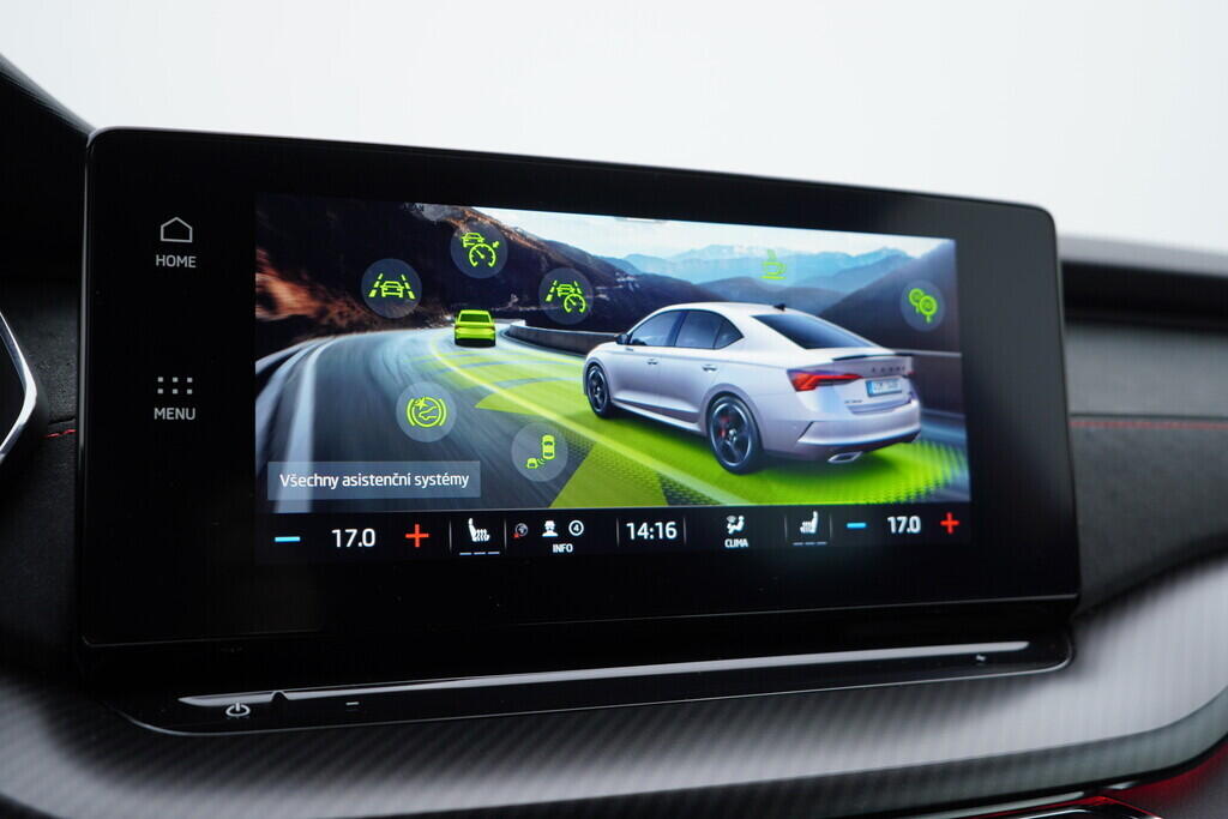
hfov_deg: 53.1
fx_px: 1228
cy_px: 410
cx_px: 614
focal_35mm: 36
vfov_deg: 36.9
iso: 125
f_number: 3.5
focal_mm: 24
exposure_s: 1/60
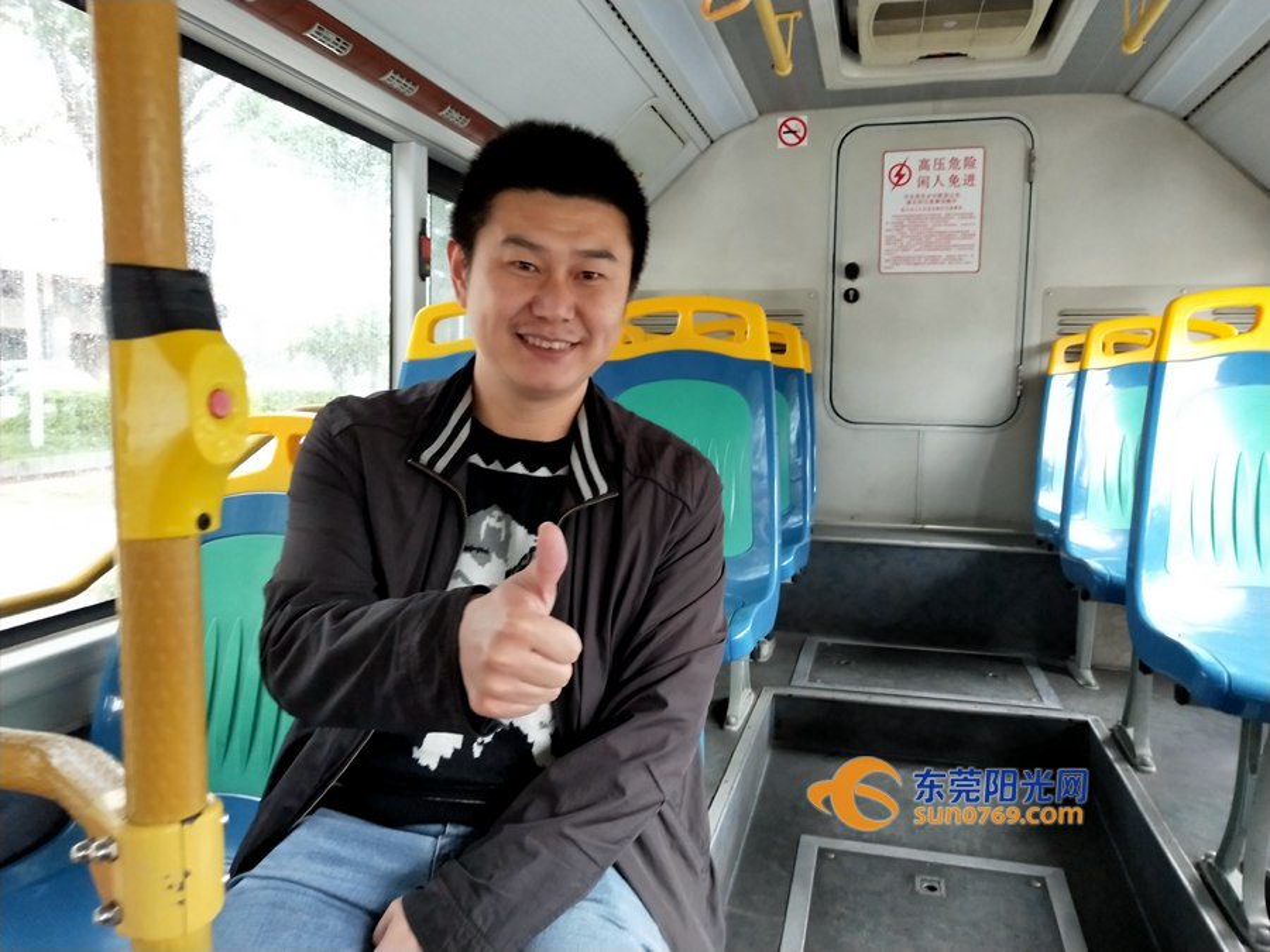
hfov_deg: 69.4
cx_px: 635
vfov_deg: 54.9
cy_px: 476
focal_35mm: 25
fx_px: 917
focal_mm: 4.28
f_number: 1.7
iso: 392
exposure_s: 1/33
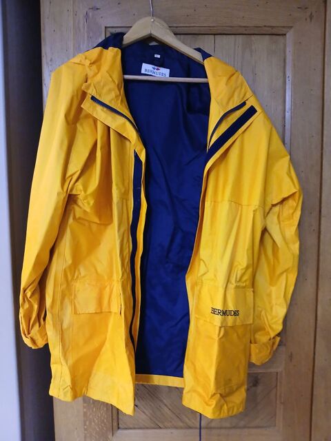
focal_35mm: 26
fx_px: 331
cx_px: 166
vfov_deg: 67.3
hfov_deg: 53.1
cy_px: 220
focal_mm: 3.98
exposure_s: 1/25
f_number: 1.8
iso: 400
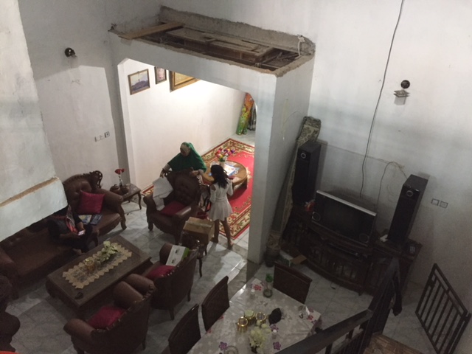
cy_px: 177
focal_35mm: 29
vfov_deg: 48.2
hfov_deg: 61.7
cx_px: 236
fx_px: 395
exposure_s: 1/17
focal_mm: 4.15
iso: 250
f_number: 2.2
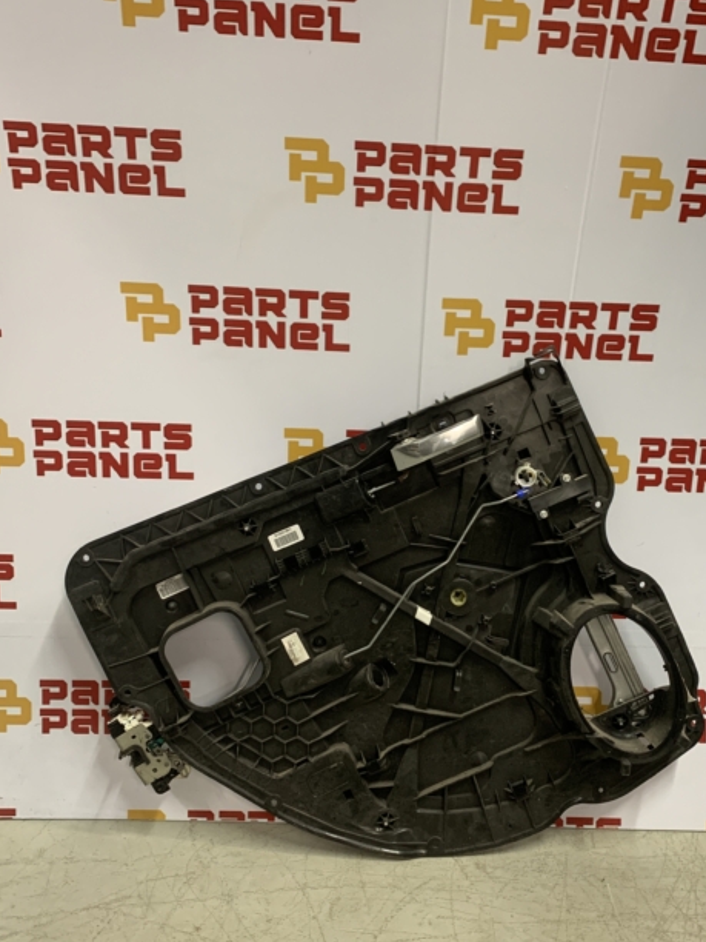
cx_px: 406
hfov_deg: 41.7
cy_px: 489
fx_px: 925
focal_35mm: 34
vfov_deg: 53.9
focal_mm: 4.25
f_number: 1.8
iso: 400
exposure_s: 1/40
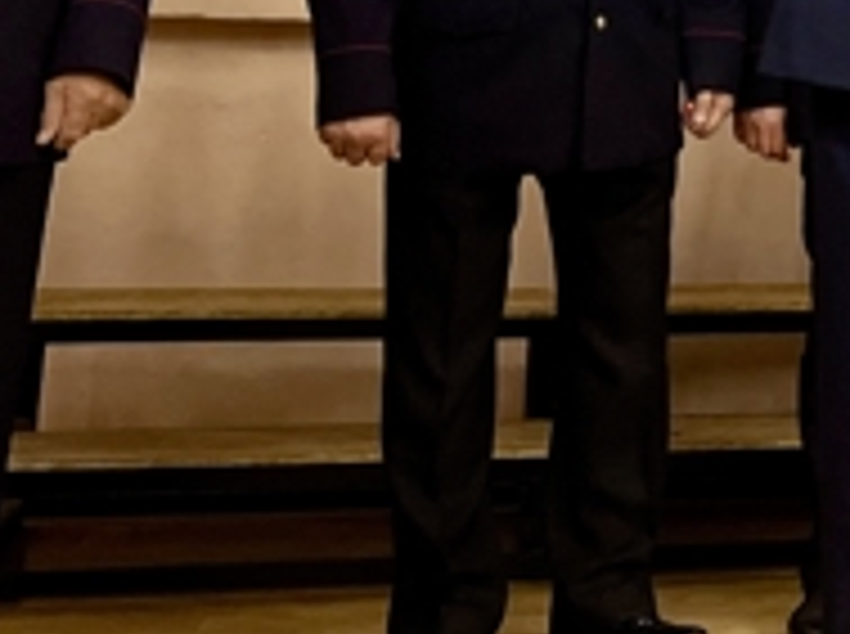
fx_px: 2255
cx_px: 1077
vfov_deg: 15.0
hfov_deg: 19.8
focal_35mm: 92
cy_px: -283
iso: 160
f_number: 1.6
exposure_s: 1/60
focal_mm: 5.1
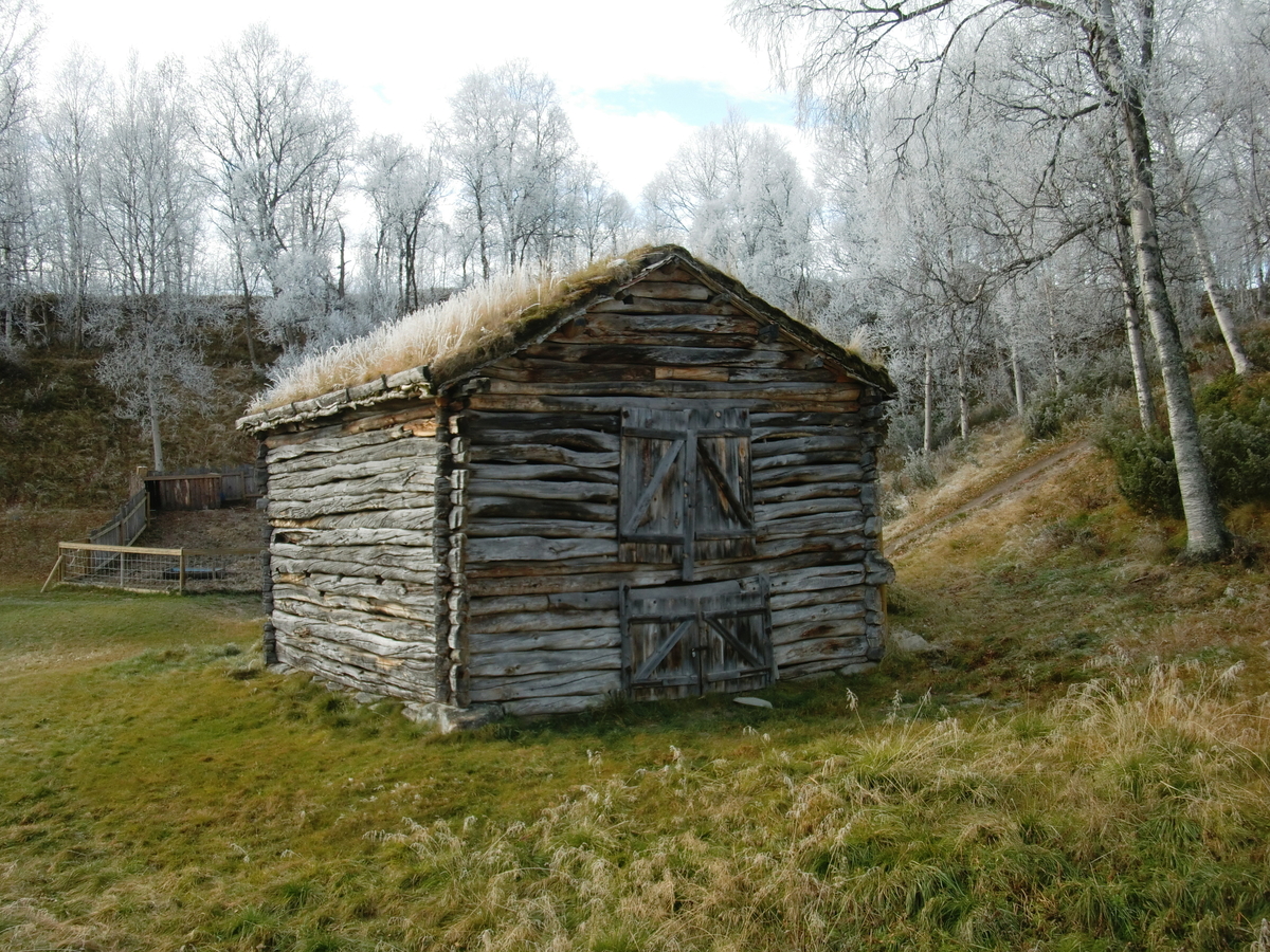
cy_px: 476
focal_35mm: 38
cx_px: 635
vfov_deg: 37.7
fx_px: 1394
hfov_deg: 49.0
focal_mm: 6.66
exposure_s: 1/125
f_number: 3.9
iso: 64
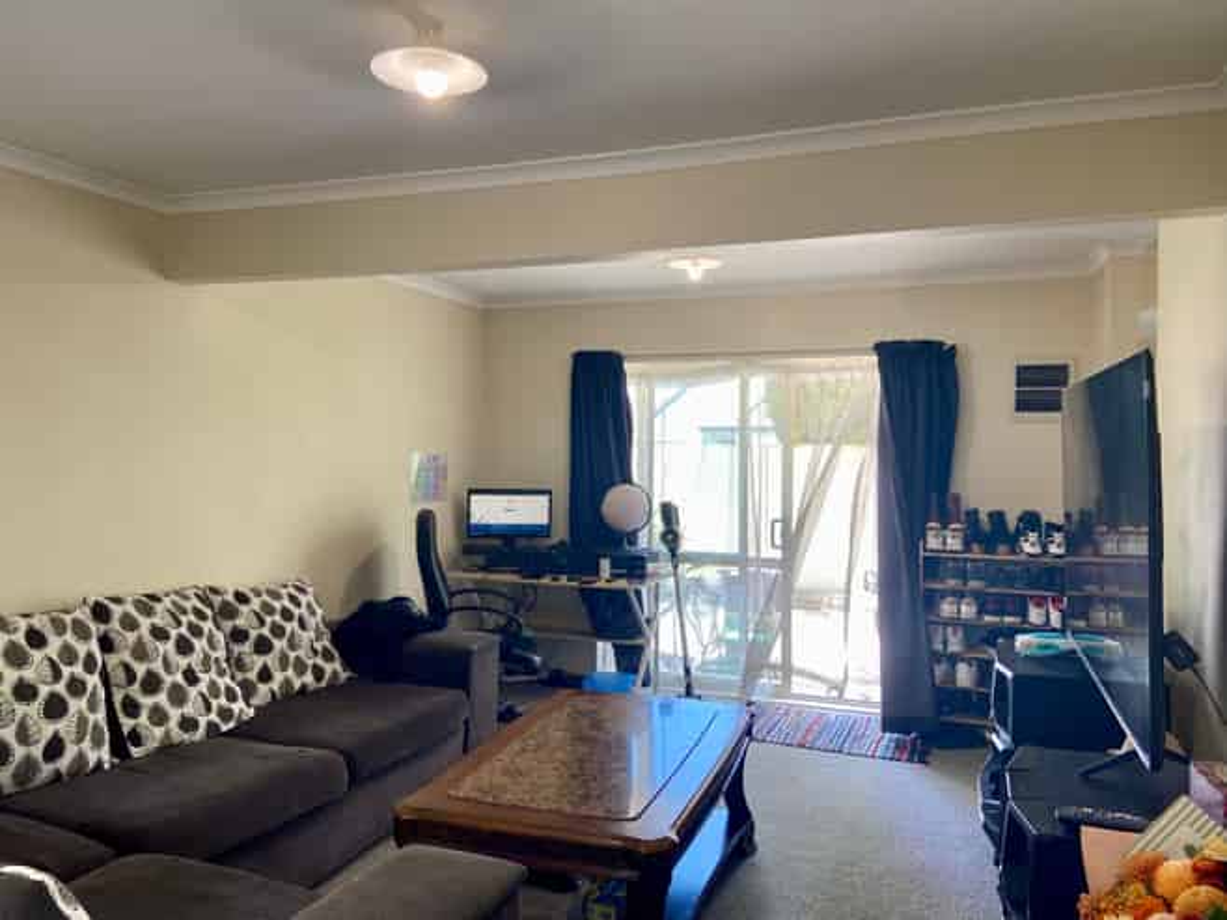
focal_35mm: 26
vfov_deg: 53.0
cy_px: 460
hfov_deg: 67.3
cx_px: 614
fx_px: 921
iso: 125
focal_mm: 4.25
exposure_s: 1/121
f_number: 1.8
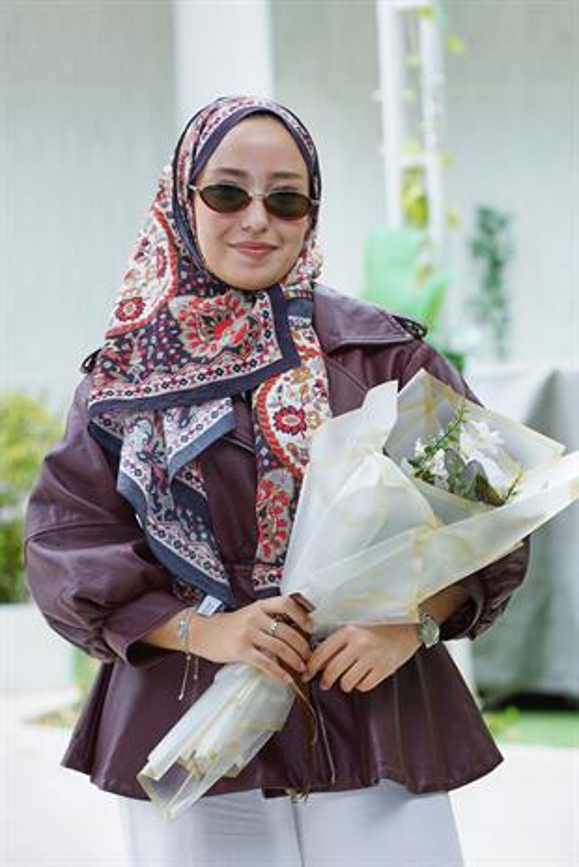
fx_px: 2457
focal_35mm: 102
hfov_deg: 13.4
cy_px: 434
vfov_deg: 20.0
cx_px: 290
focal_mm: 102
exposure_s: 1/100
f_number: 5
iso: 200
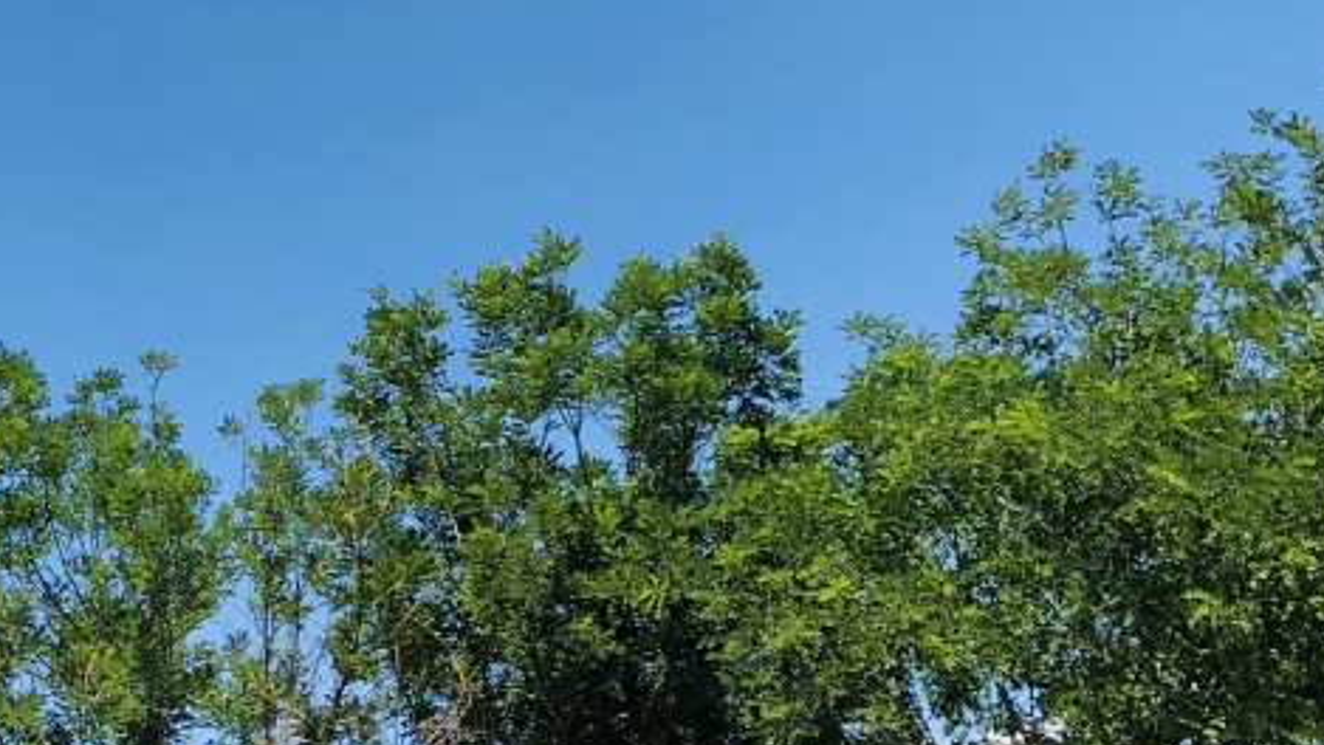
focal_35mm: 78
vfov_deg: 14.2
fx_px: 2739
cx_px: -62
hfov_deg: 25.5
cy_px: -474
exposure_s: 1/1779
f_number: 1.8
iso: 20
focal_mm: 3.99
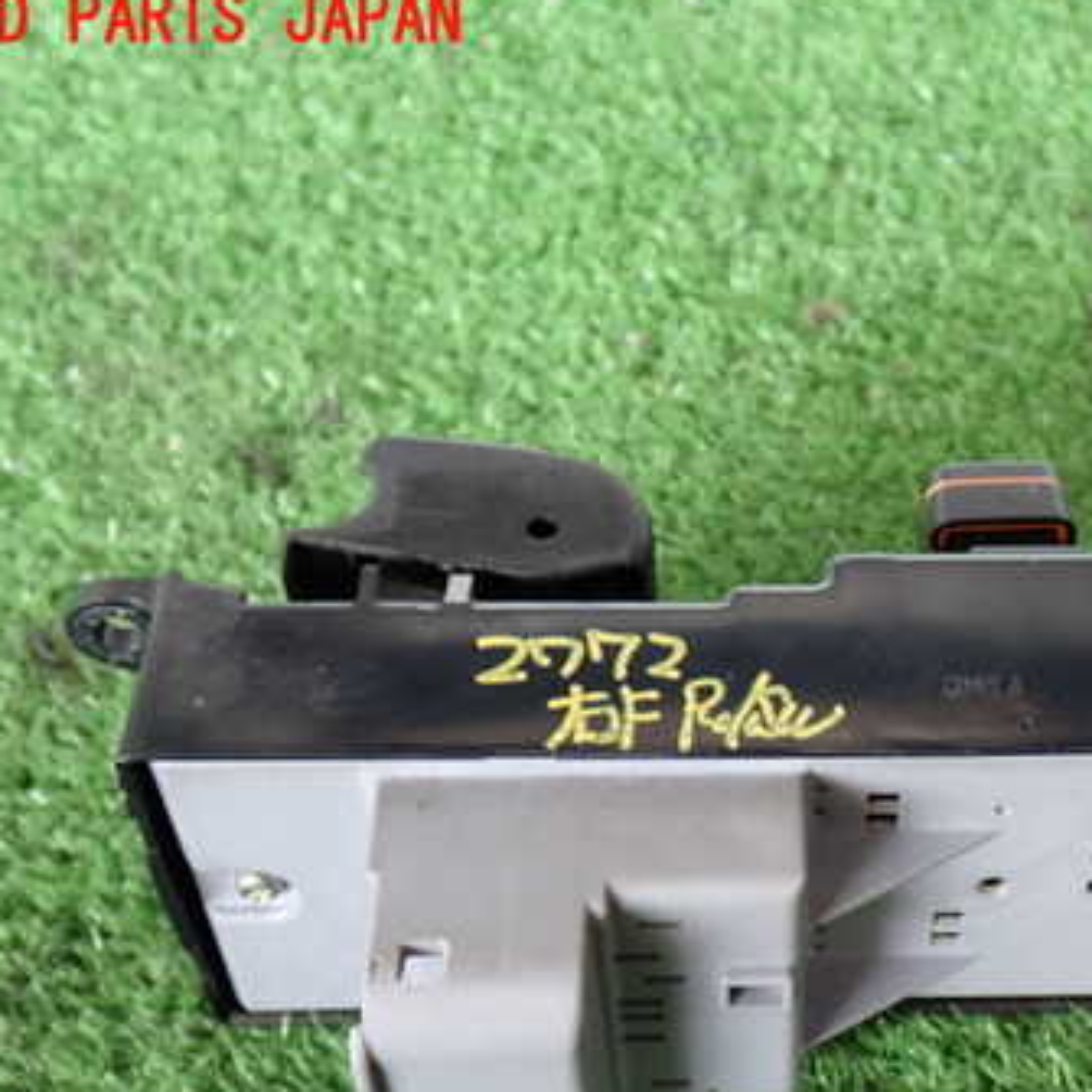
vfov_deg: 29.9
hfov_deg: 29.5
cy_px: 714
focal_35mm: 57
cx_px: 848
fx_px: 2034
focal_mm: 6.37
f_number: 2.5
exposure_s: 1/40
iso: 200
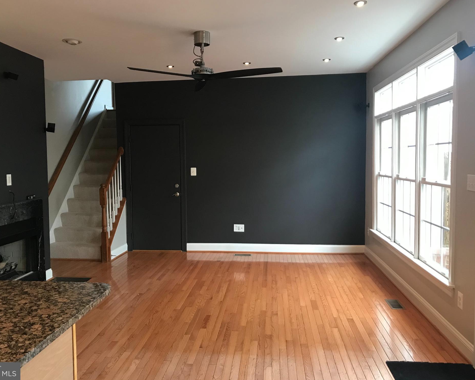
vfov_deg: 48.5
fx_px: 422
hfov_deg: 58.7
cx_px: 217
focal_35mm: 30
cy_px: 188
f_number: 1.8
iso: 40
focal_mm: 3.99
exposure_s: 1/15
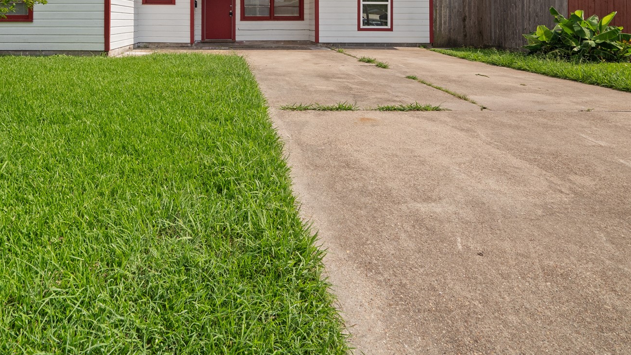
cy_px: 7
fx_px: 468
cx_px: 221
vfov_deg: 37.5
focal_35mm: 28
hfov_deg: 66.4
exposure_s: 1/320
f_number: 8
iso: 1250
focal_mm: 16
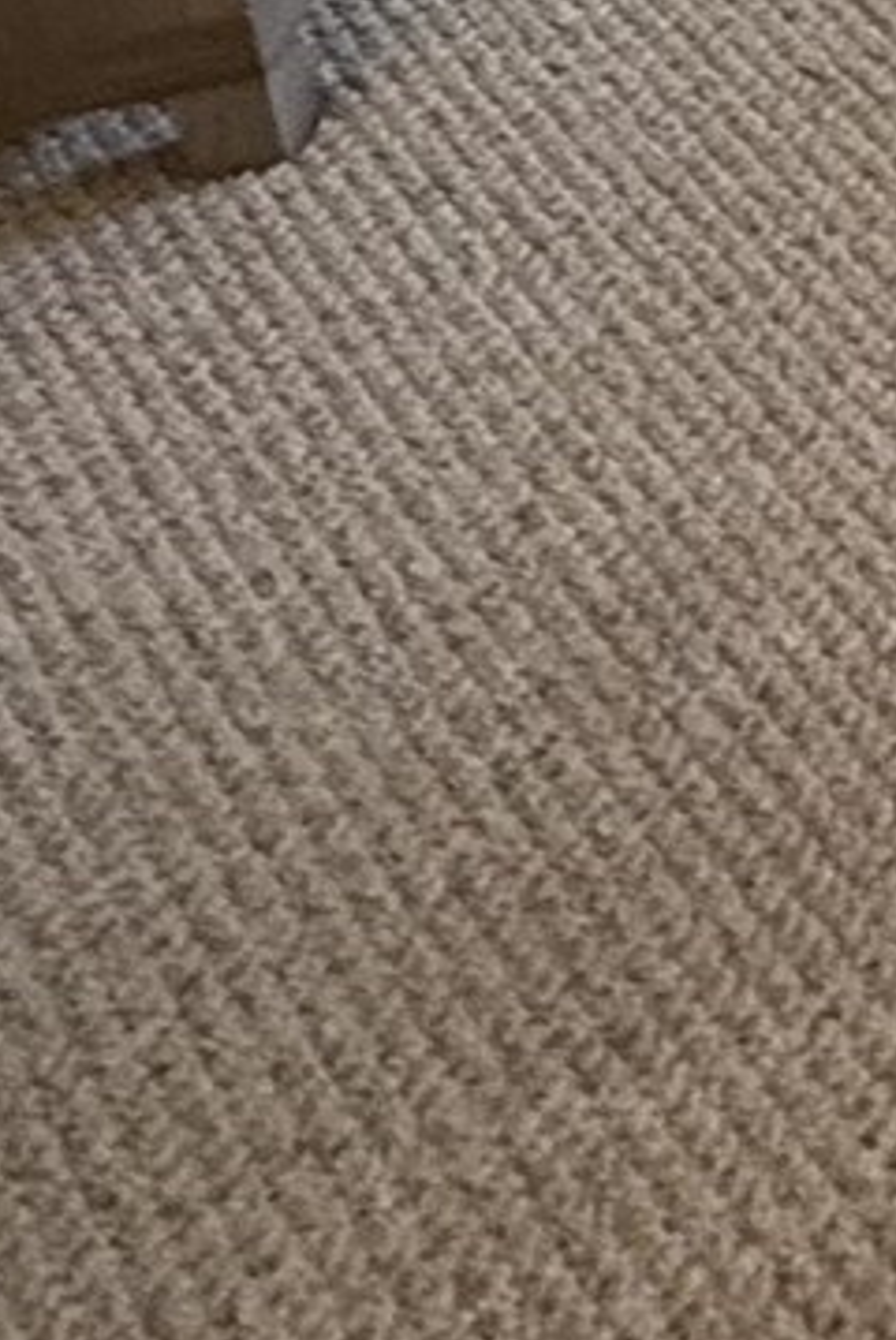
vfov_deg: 17.5
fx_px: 3092
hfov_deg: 10.0
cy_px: -1333
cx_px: 2961
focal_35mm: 83
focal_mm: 2.22
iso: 640
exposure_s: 1/120
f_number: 2.2
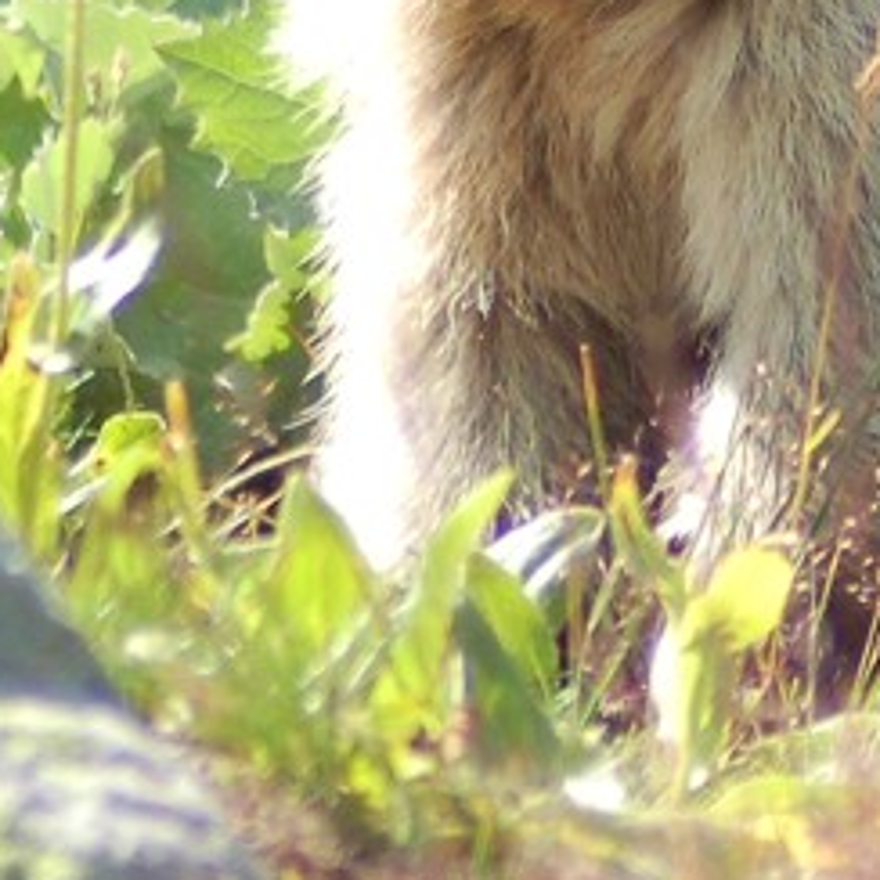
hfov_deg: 1.1
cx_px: 786
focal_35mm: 1605
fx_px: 46162
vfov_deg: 1.1
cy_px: -63
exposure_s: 1/500
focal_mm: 300
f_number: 6
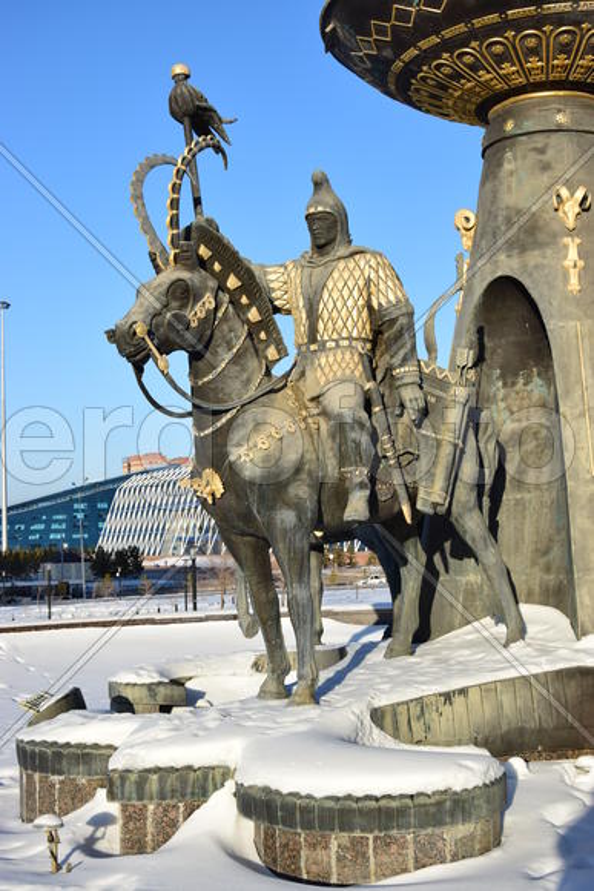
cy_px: 446
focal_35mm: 51
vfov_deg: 38.9
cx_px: 297
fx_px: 1261
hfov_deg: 26.5
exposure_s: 1/250
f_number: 8
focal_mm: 34
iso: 100
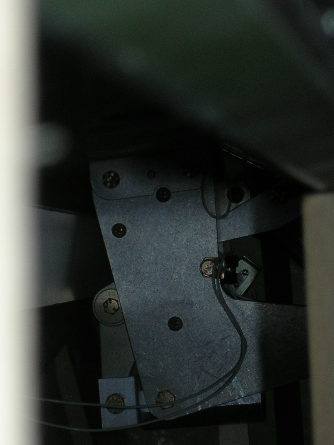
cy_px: 435
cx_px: 211
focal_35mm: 244
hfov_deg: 6.1
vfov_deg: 8.1
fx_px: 3139
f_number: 4.9
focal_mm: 23.4
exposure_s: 1/60.1
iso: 64
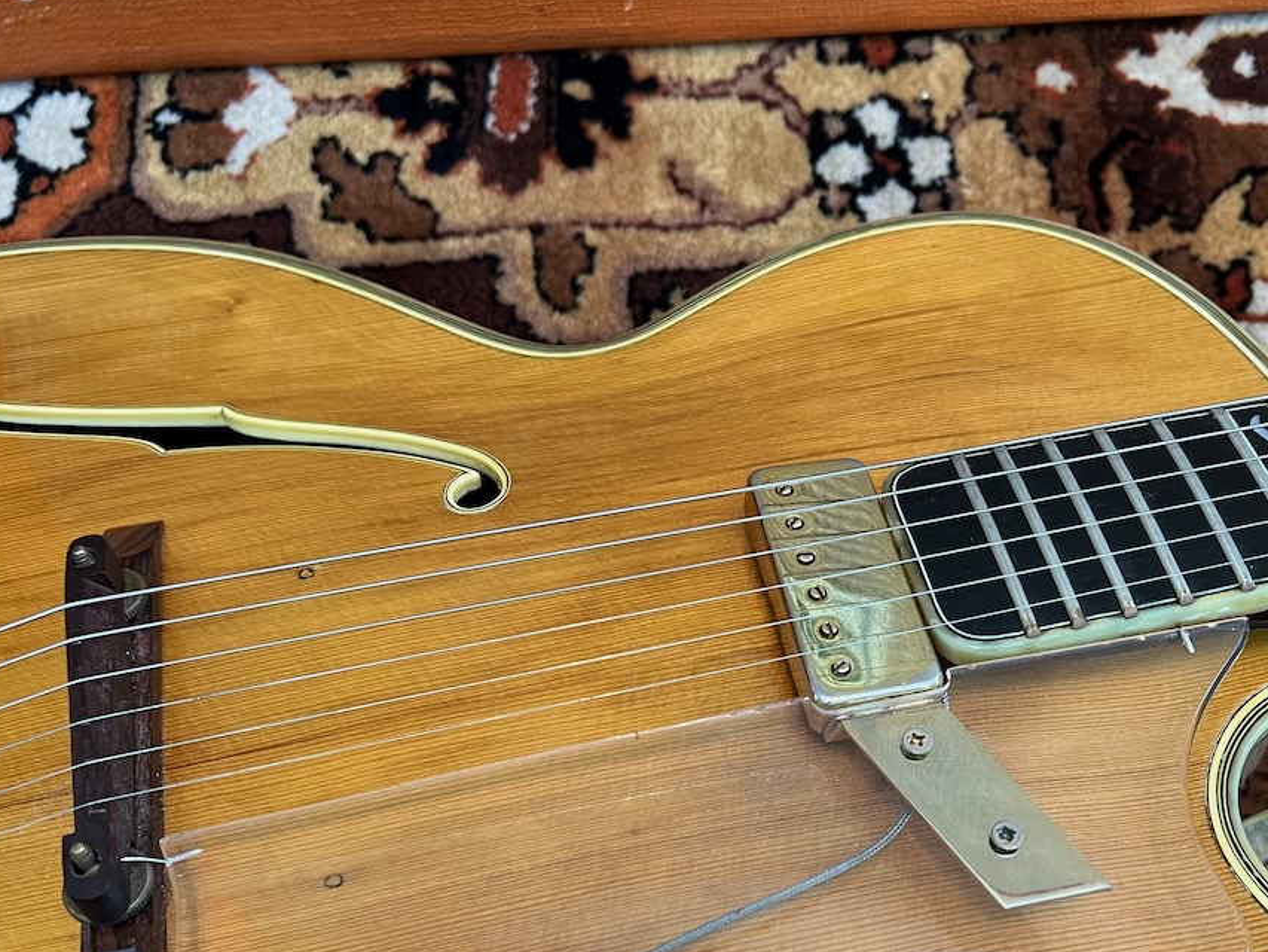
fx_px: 1429
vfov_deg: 36.0
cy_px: 707
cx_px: 816
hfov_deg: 47.3
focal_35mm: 39
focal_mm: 5.7
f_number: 1.5
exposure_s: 1/50
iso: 250
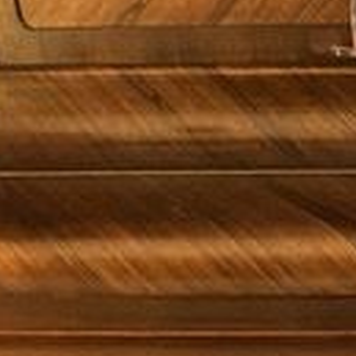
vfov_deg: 14.2
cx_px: 588
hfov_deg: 13.1
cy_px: 199
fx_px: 1431
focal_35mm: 123
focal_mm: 3.99
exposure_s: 1/25
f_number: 1.8
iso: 640
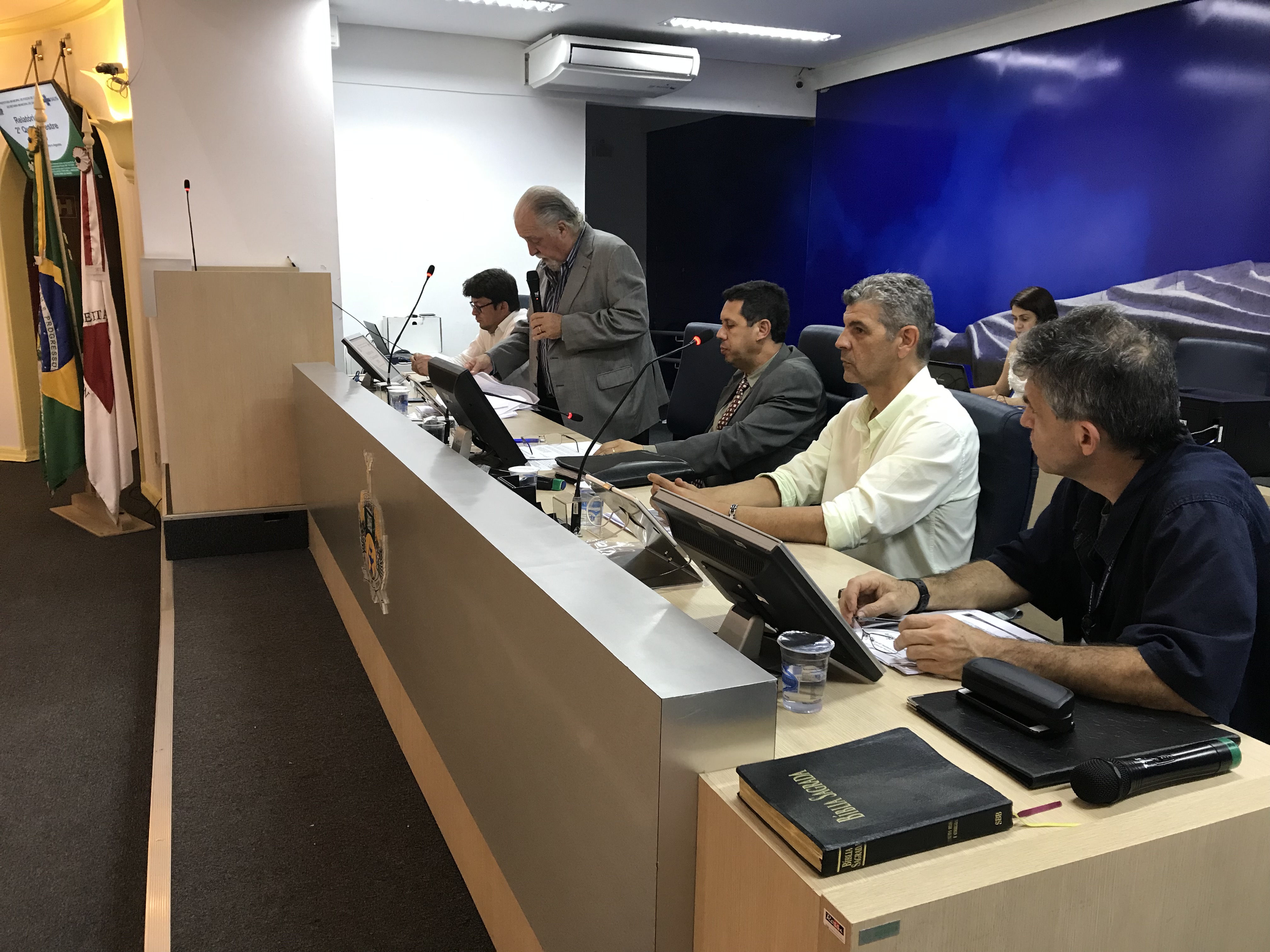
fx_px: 1027
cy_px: 476
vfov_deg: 49.7
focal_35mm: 28
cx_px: 635
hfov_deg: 63.4
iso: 50
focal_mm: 3.99
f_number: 1.8
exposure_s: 1/15
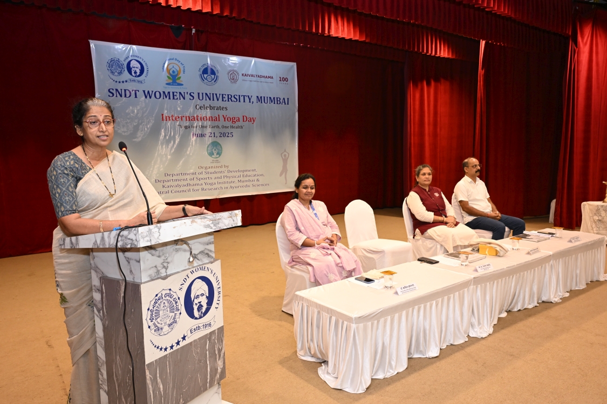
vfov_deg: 47.9
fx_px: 455
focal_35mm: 27
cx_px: 304
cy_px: 202
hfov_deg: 67.4
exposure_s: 1/160
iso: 2000
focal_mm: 27
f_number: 5.6
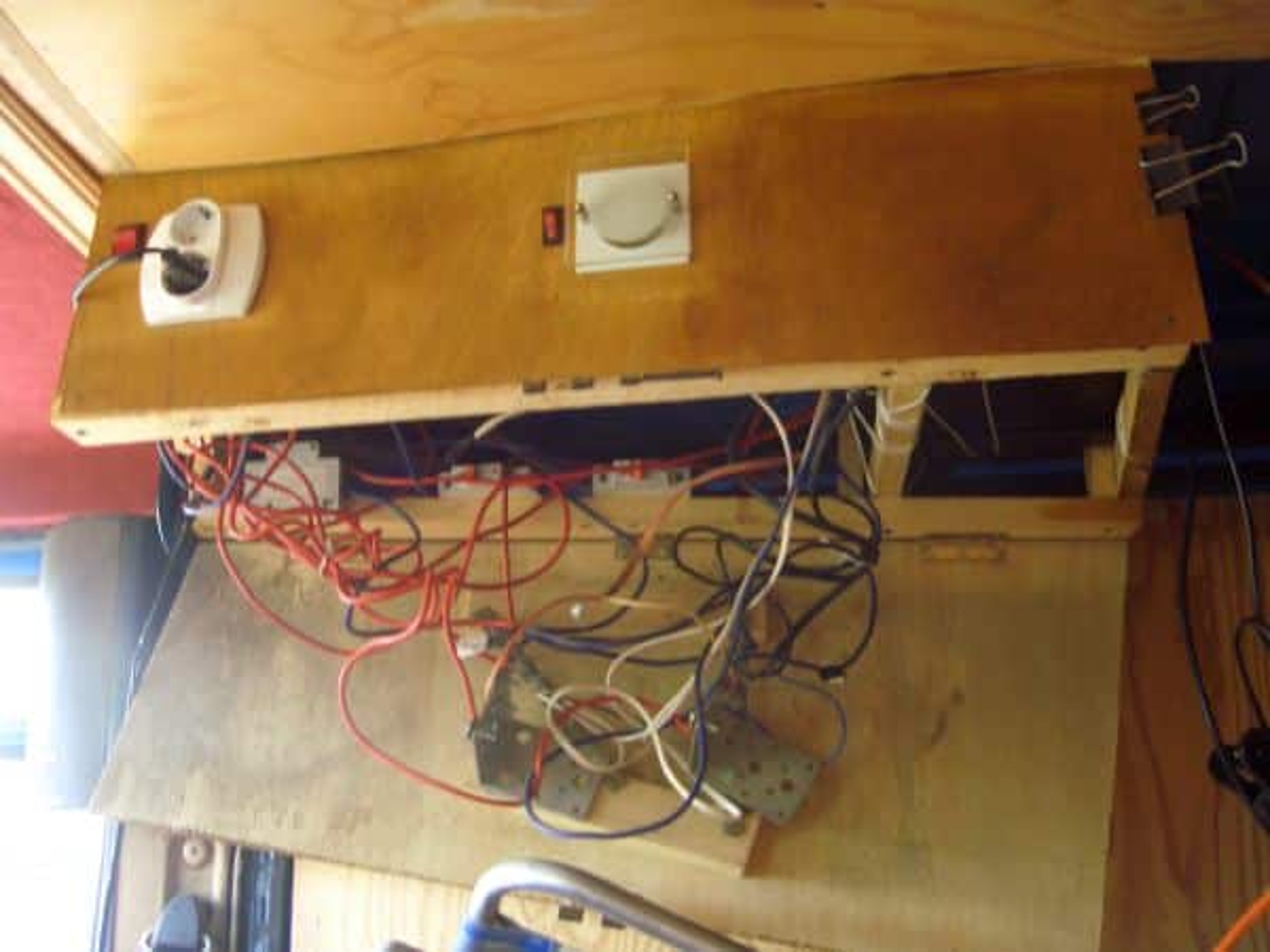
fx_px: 1431
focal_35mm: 39
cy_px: 476
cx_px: 635
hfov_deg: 47.9
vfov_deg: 36.8
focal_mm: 8
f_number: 2.8
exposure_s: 1/30
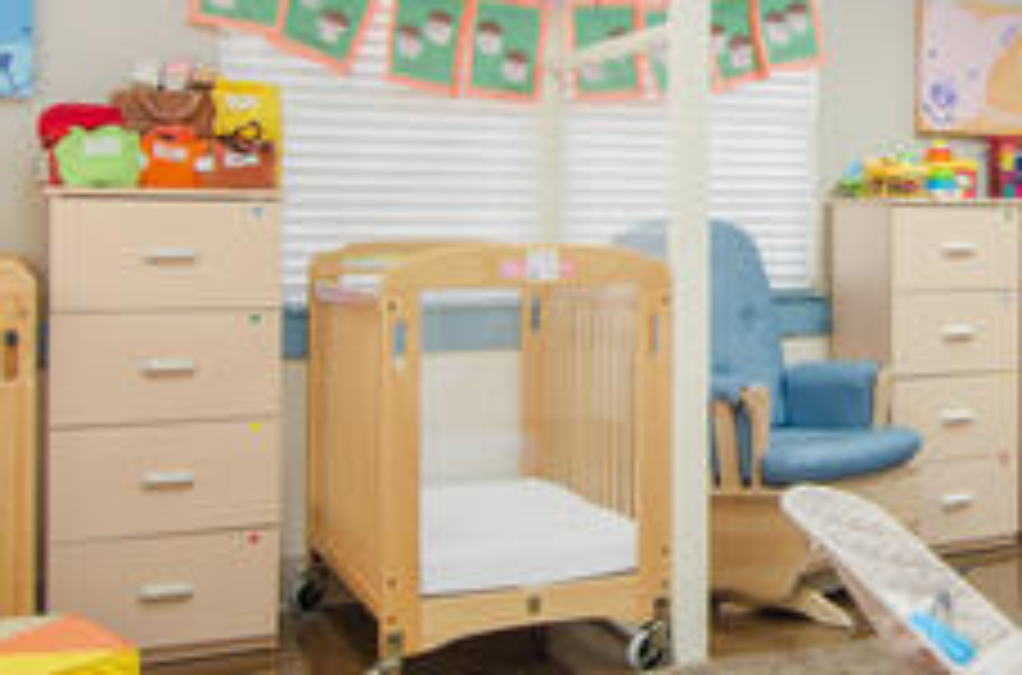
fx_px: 1387
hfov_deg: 37.5
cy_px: 227
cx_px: 939
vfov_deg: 27.2
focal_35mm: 49
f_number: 9
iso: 320
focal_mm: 12
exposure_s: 1/20
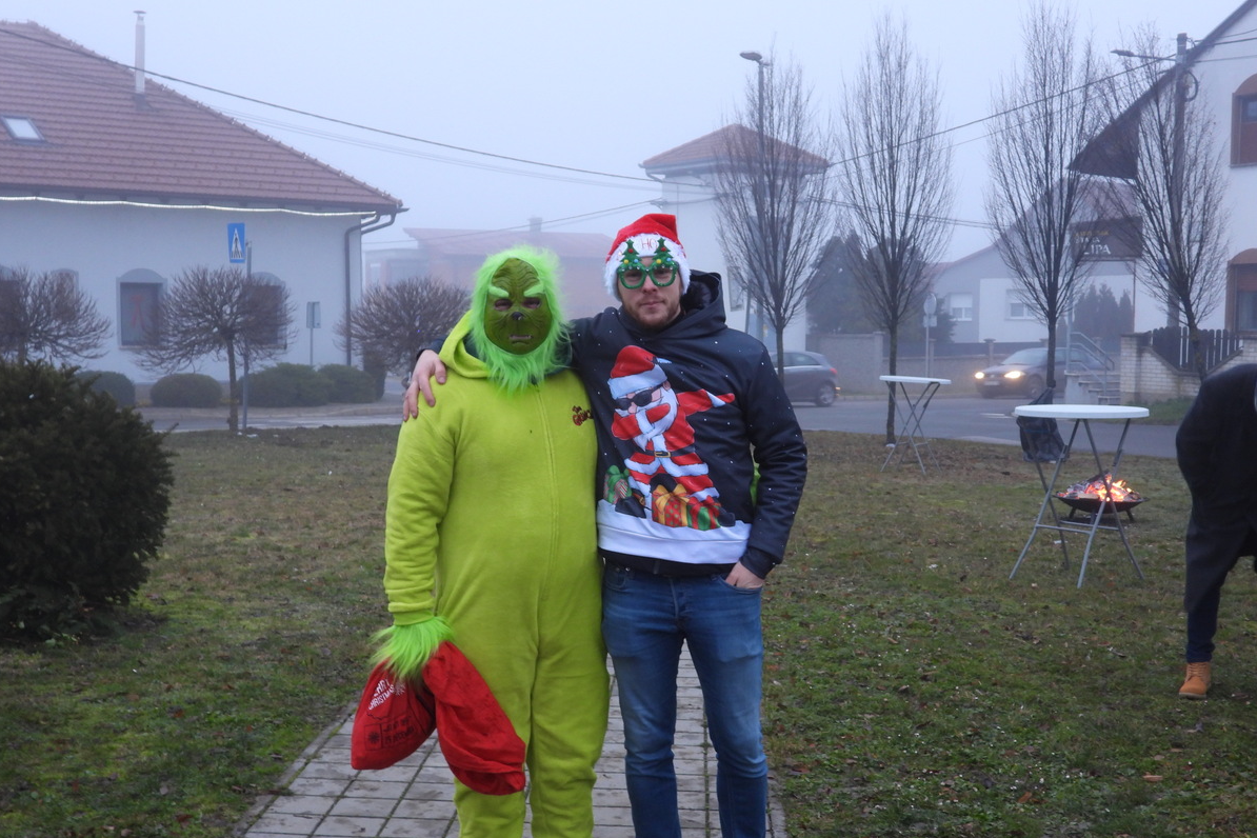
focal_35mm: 46
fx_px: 1606
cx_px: 626
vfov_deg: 29.2
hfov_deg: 42.7
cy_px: 465
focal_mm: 7.9
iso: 200
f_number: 3.2
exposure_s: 1/30
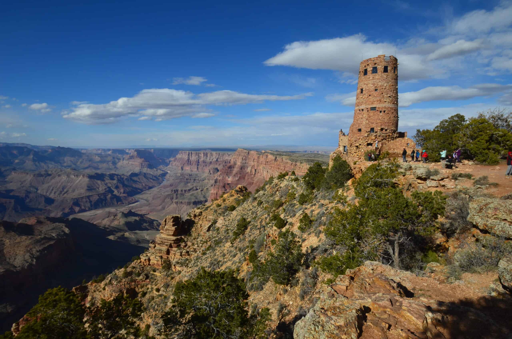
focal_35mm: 17
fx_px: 245
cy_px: 170
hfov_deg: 92.6
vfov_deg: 69.4
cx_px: 256
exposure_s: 1/400
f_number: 11
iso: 200
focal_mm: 11.5
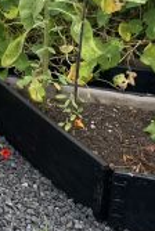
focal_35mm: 97
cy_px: -50
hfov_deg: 12.5
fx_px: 624
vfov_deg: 19.7
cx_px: -149
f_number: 1.8
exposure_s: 1/339
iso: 32
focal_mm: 4.25
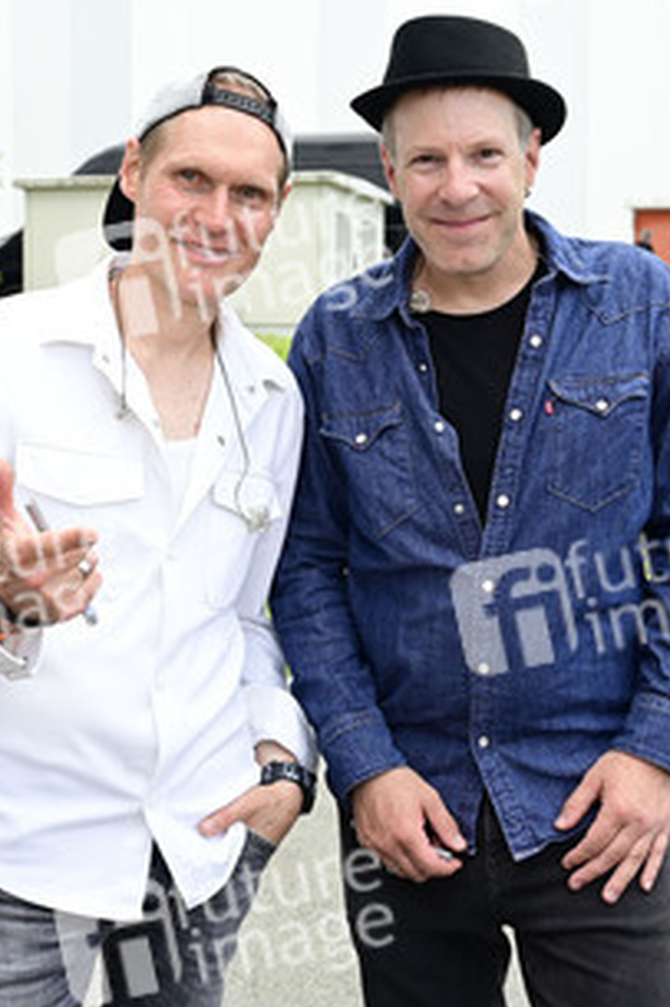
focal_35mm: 38
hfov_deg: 35.0
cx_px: 320
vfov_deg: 50.6
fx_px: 1062
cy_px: 433
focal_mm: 29
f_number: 5
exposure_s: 1/200
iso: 160
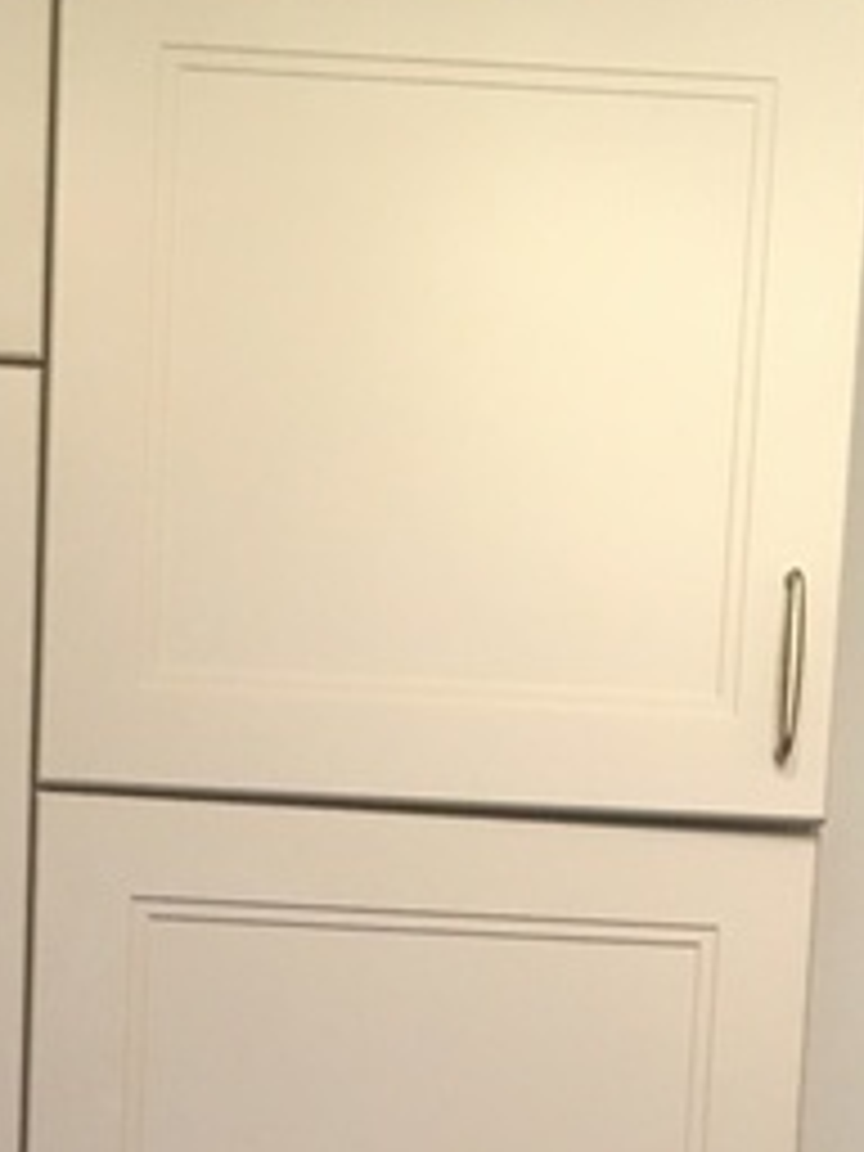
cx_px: 387
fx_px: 2895
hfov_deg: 17.0
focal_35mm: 87
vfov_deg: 20.5
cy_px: 1516
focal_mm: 4.15
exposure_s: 1/33
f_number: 2.2
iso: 125
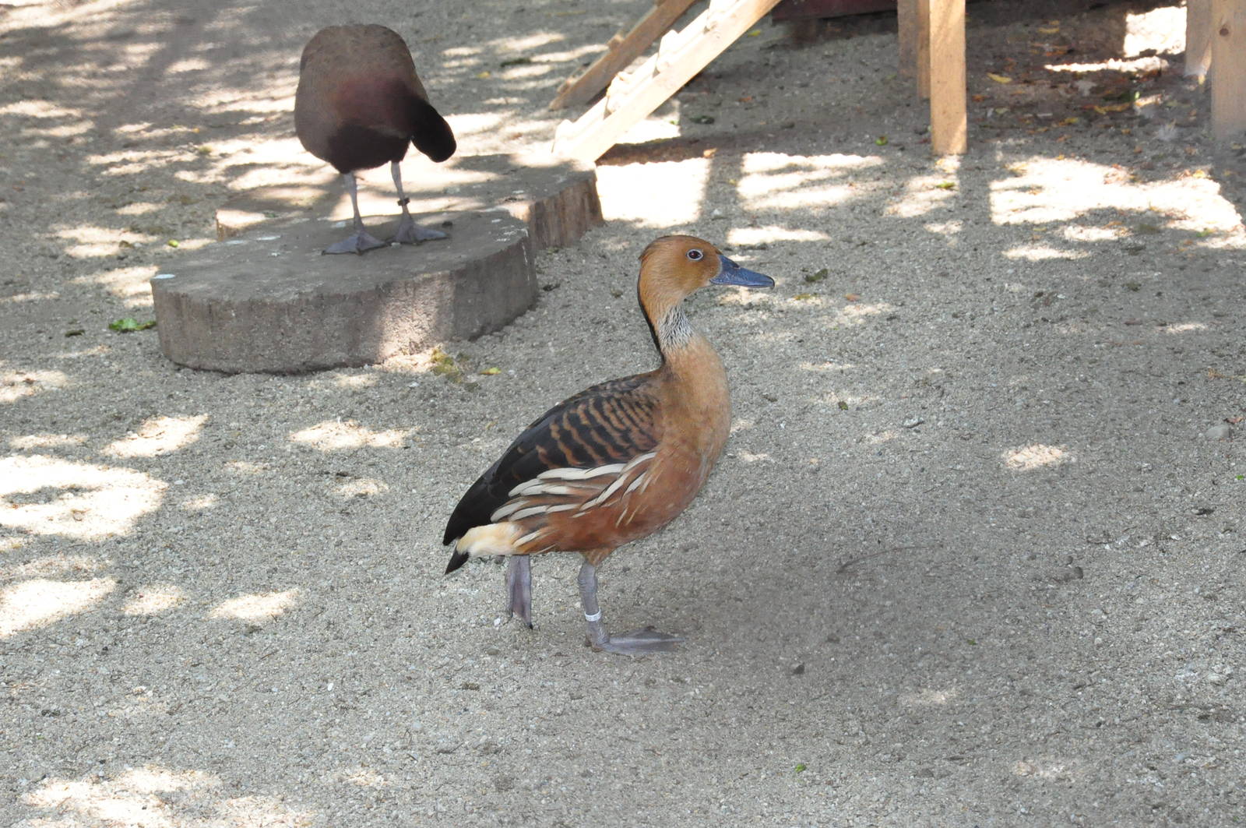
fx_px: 5445
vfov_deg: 8.7
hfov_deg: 13.1
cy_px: 414
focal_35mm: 158
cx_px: 623
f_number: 14
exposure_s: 1/200
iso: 3200
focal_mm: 105
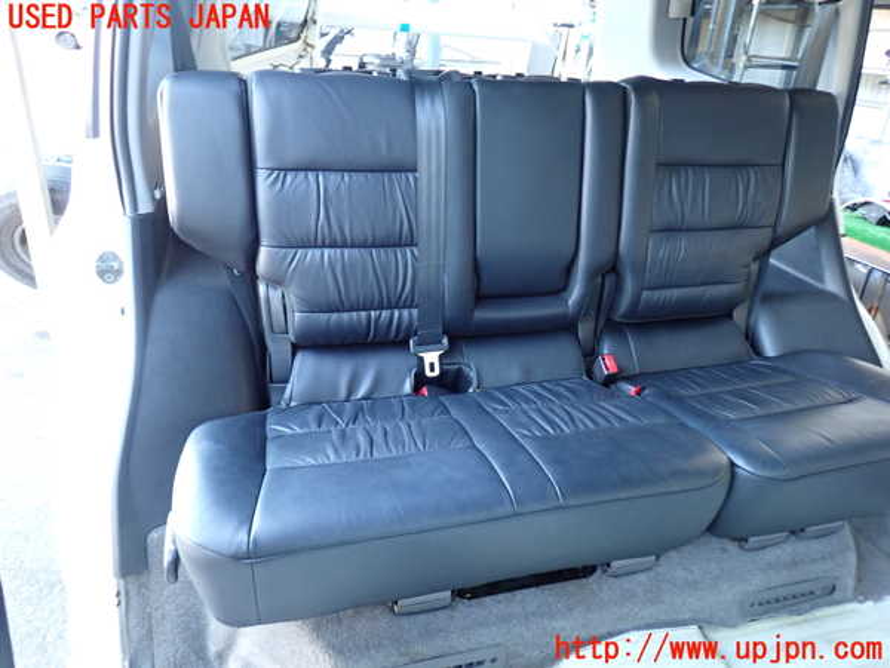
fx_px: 643
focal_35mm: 25
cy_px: 334
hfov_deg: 69.4
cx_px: 445
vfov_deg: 54.9
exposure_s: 1/30
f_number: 2
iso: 400
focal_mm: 4.5
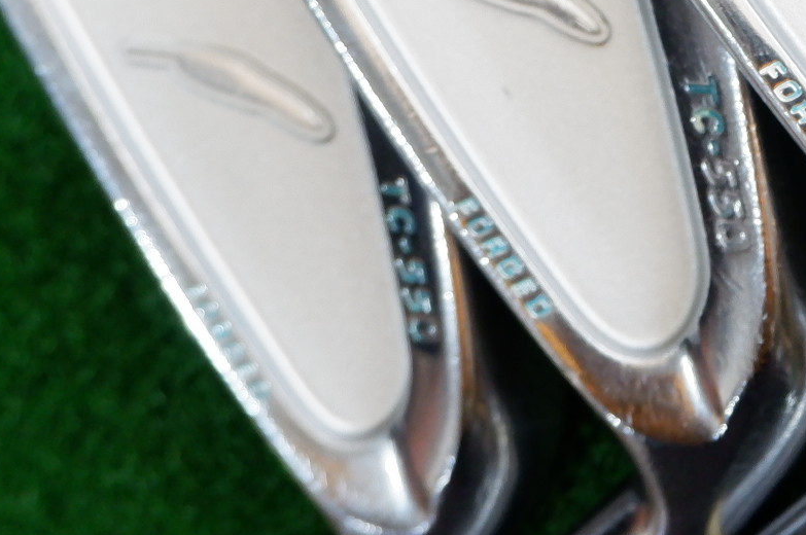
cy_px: -213
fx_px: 2750
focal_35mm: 123
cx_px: 1023
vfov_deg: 10.8
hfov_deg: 15.9
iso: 1250
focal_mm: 21.5
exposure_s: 1/34
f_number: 4.2
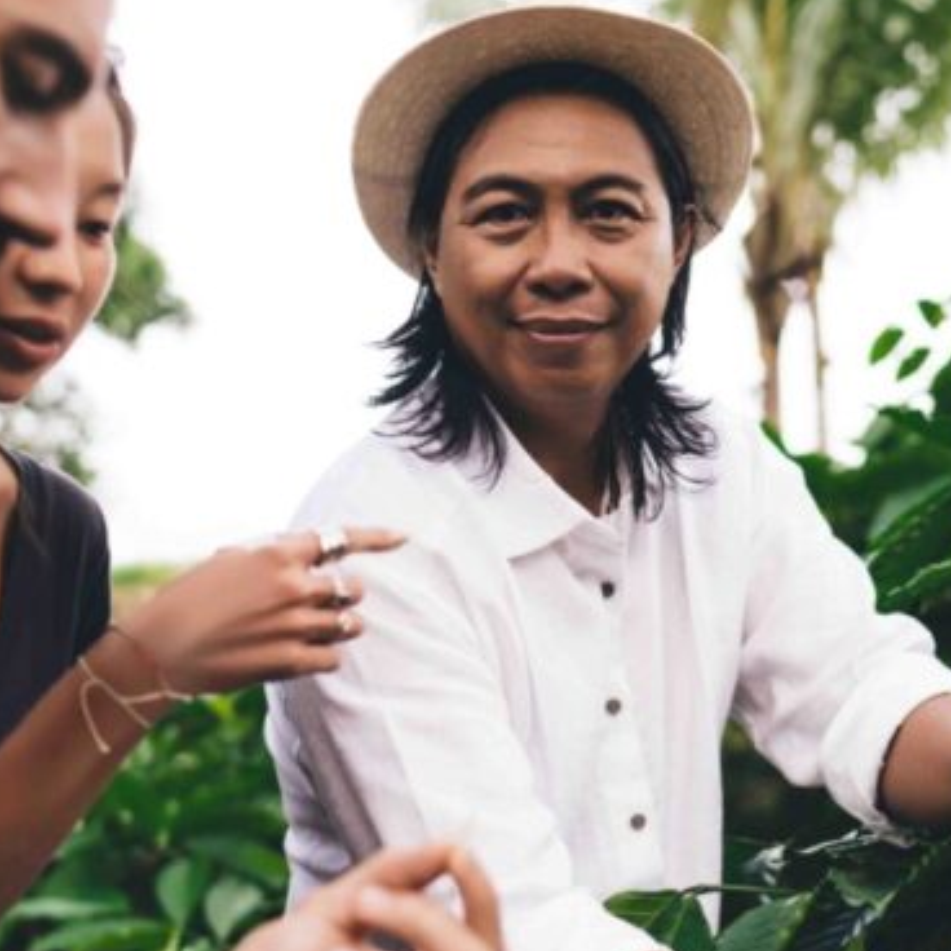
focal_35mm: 62
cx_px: 569
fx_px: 1927
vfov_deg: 27.6
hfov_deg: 27.7
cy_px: 597
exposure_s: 1/200
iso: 100
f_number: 2.5
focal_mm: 35
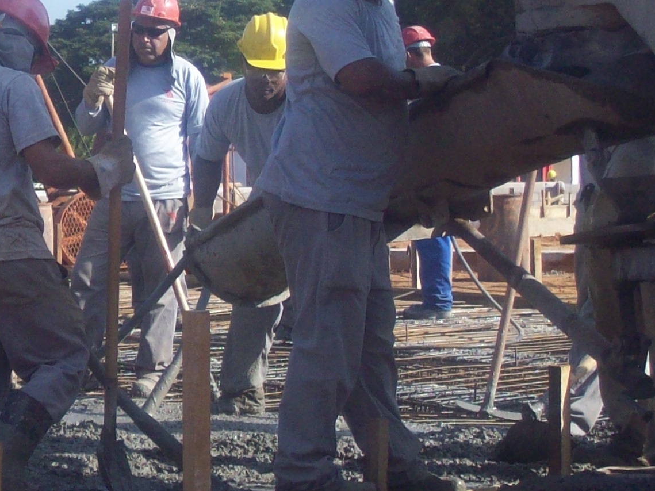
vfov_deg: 8.5
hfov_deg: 11.1
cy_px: 195
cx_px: -97
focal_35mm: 175
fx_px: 3311
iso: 80
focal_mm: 11.6
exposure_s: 1/564
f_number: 3.8
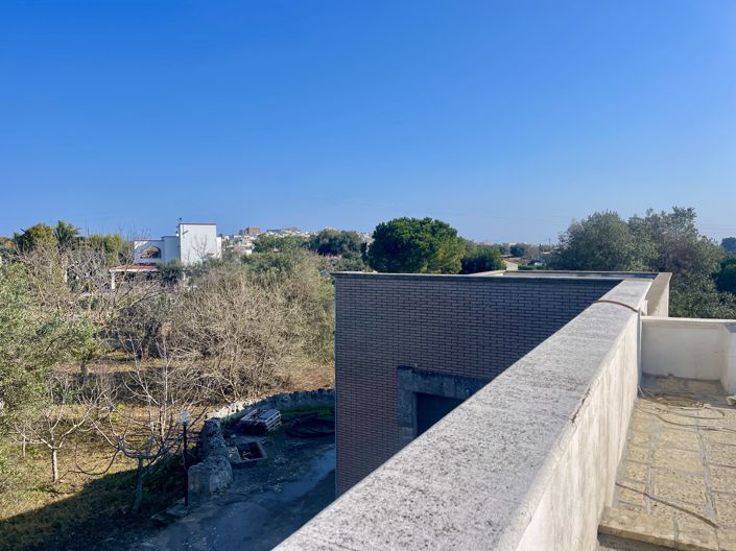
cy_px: 276
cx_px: 368
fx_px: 531
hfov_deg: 69.4
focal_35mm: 25
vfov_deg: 54.8
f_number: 1.6
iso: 32
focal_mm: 5.1
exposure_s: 1/4348
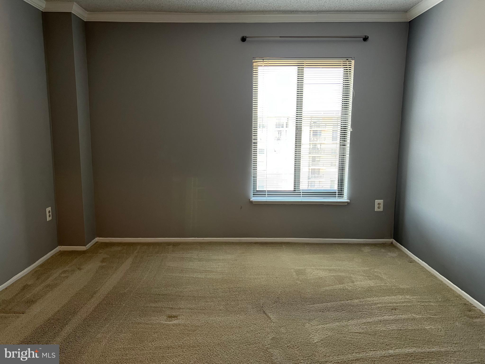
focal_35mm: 26
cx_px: 242
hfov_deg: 67.3
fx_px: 364
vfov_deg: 53.1
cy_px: 182
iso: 100
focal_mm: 5.7
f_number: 1.5
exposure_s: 1/60
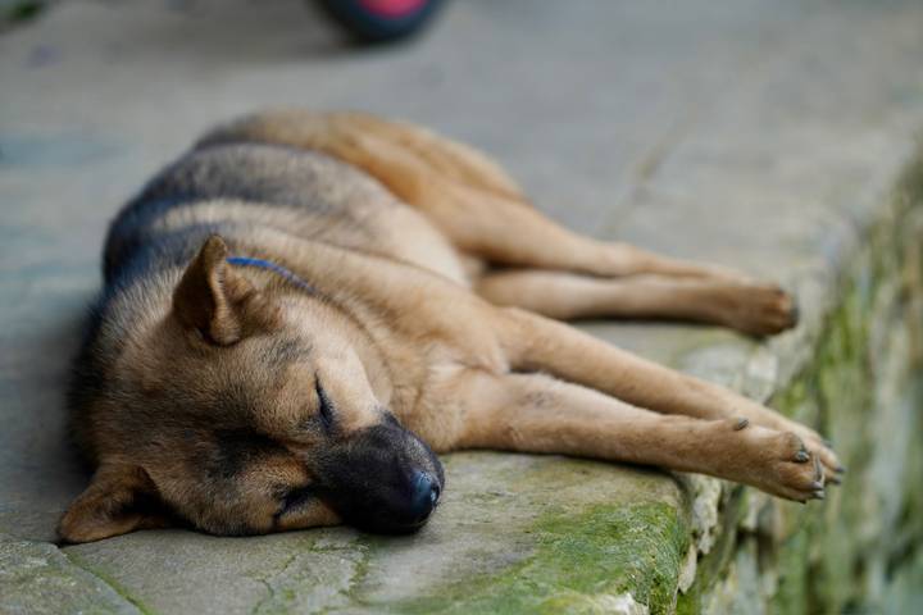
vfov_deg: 9.5
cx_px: 462
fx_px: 3692
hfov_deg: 14.3
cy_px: 308
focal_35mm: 144
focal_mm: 144
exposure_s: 1/200
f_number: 3.5
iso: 100
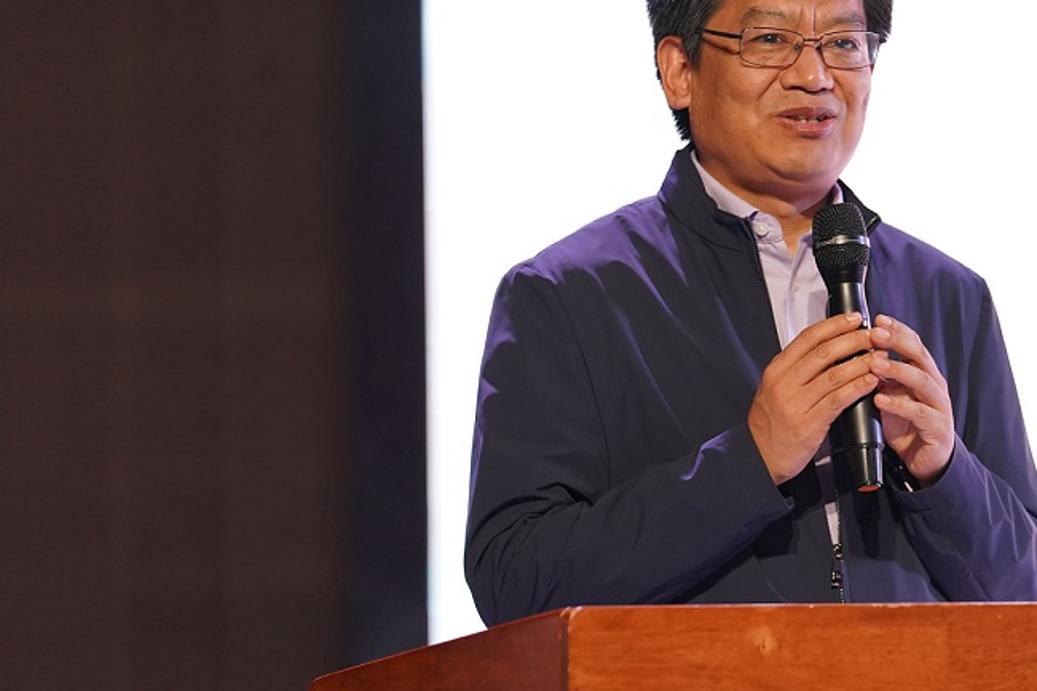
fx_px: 10280
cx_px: 921
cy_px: 235
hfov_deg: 5.8
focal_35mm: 357
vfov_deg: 3.8
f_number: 3.2
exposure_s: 1/160
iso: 1600
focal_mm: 179
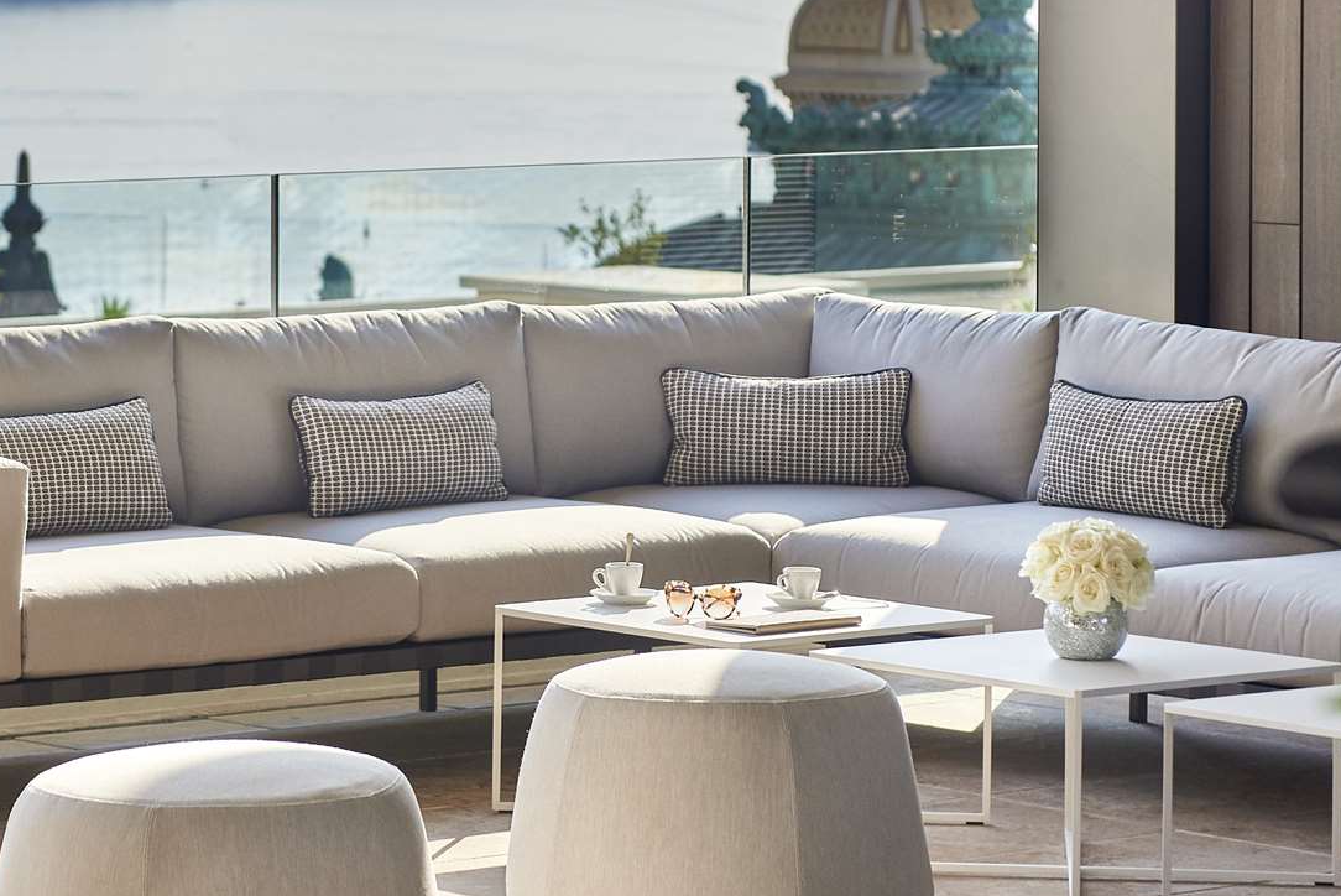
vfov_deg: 8.9
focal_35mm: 154
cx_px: 484
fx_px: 5739
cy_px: 136
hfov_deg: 13.3
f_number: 4.5
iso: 125
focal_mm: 58
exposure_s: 1/400
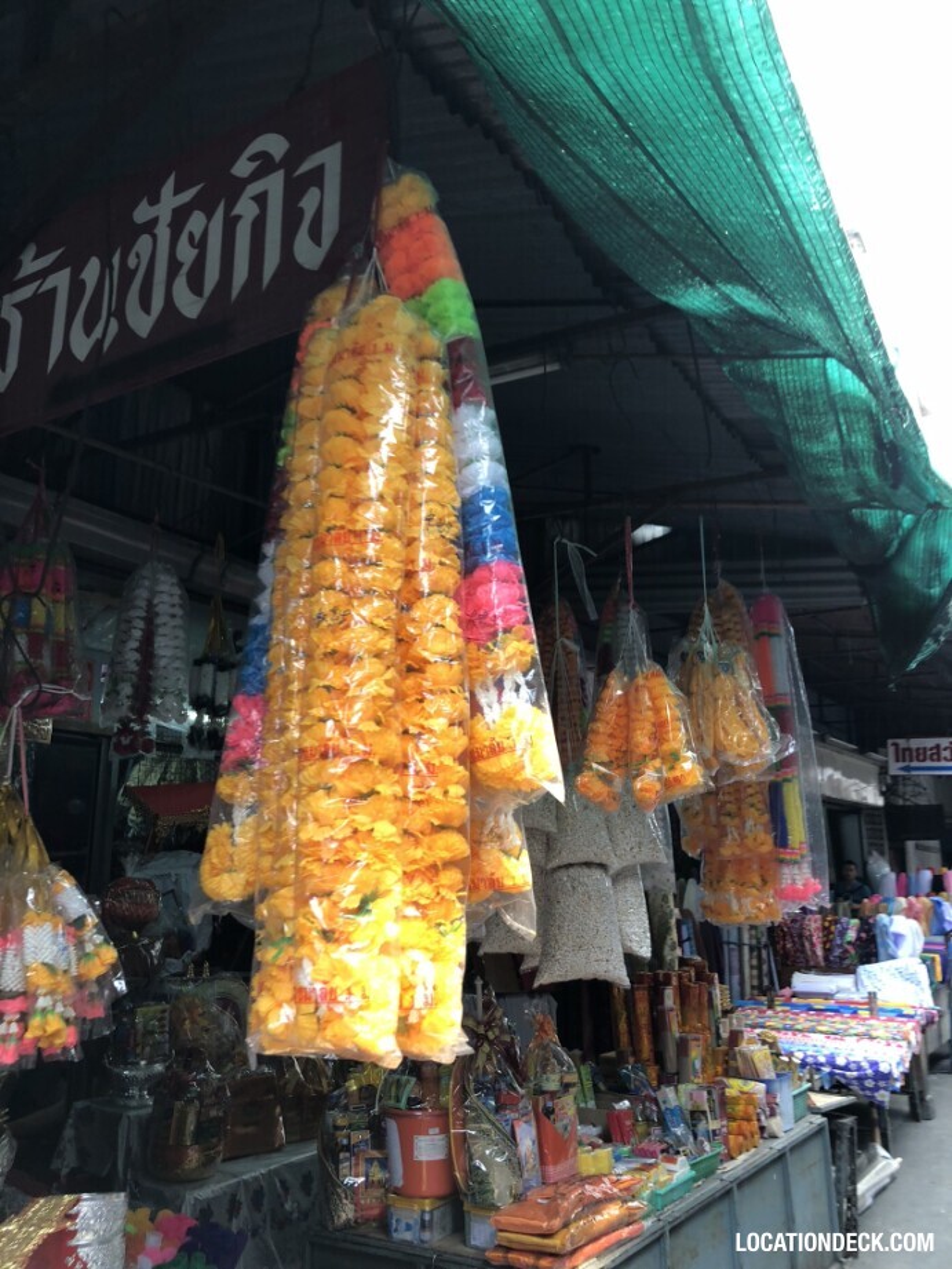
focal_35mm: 28
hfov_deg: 49.8
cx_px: 476
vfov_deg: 63.4
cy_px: 634
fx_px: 1026
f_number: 1.8
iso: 32
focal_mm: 3.99
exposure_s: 1/99
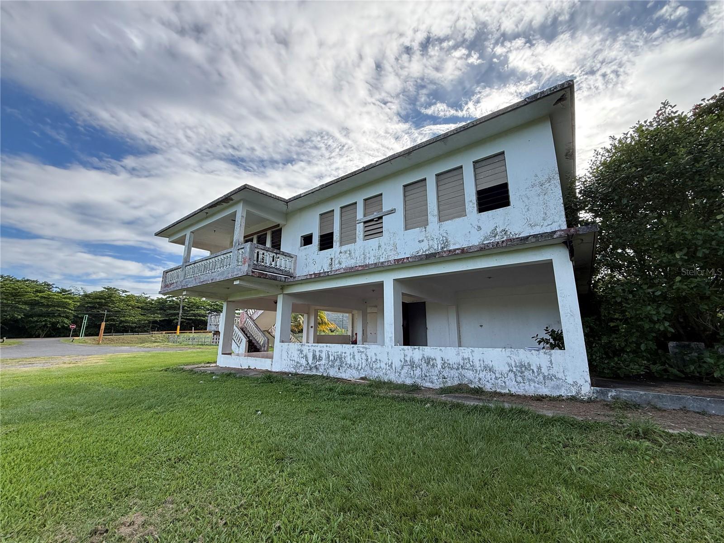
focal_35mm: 14
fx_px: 293
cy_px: 272
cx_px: 362
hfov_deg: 102.1
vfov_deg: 85.7
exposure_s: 1/717
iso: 50
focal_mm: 2.22
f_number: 2.2
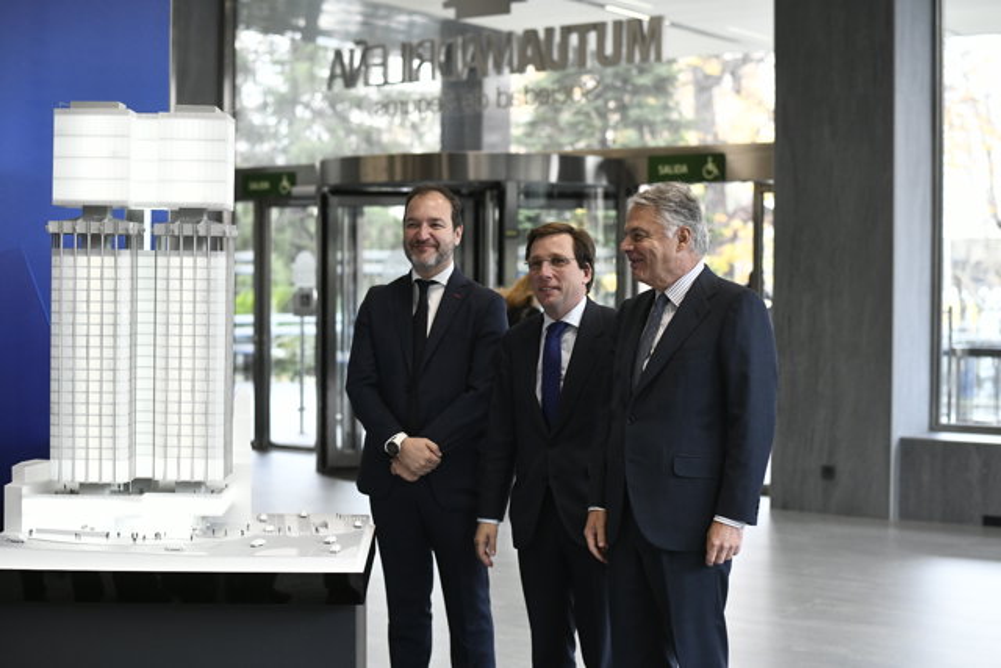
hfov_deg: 34.5
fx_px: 1613
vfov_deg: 23.4
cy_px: 334
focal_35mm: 58
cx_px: 500
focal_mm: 58
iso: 4000
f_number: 3.2
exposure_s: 1/800
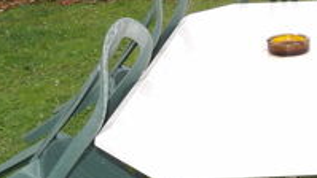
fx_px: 530
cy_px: 183
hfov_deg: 31.4
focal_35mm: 63
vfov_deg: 18.6
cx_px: 299
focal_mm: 4.3
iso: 200
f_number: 3.2
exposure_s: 1/184
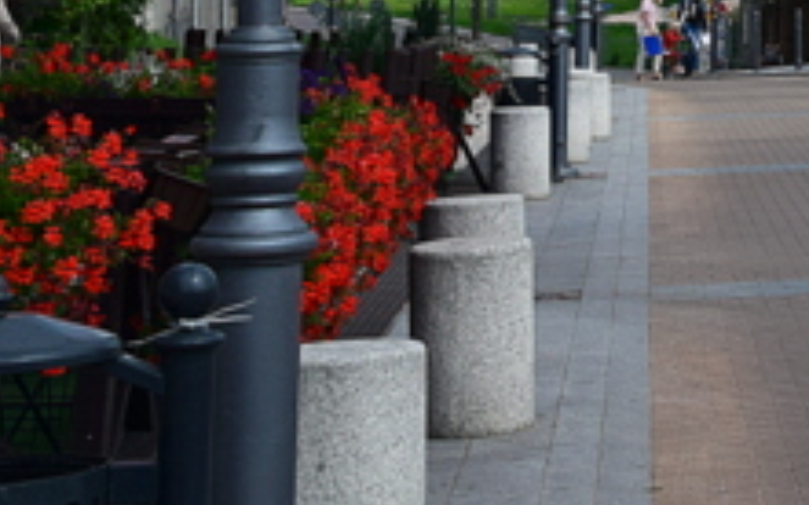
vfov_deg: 8.2
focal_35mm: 155
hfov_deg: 12.5
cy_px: -377
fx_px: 3417
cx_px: 1358
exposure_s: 1/640
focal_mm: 28
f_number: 9
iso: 200
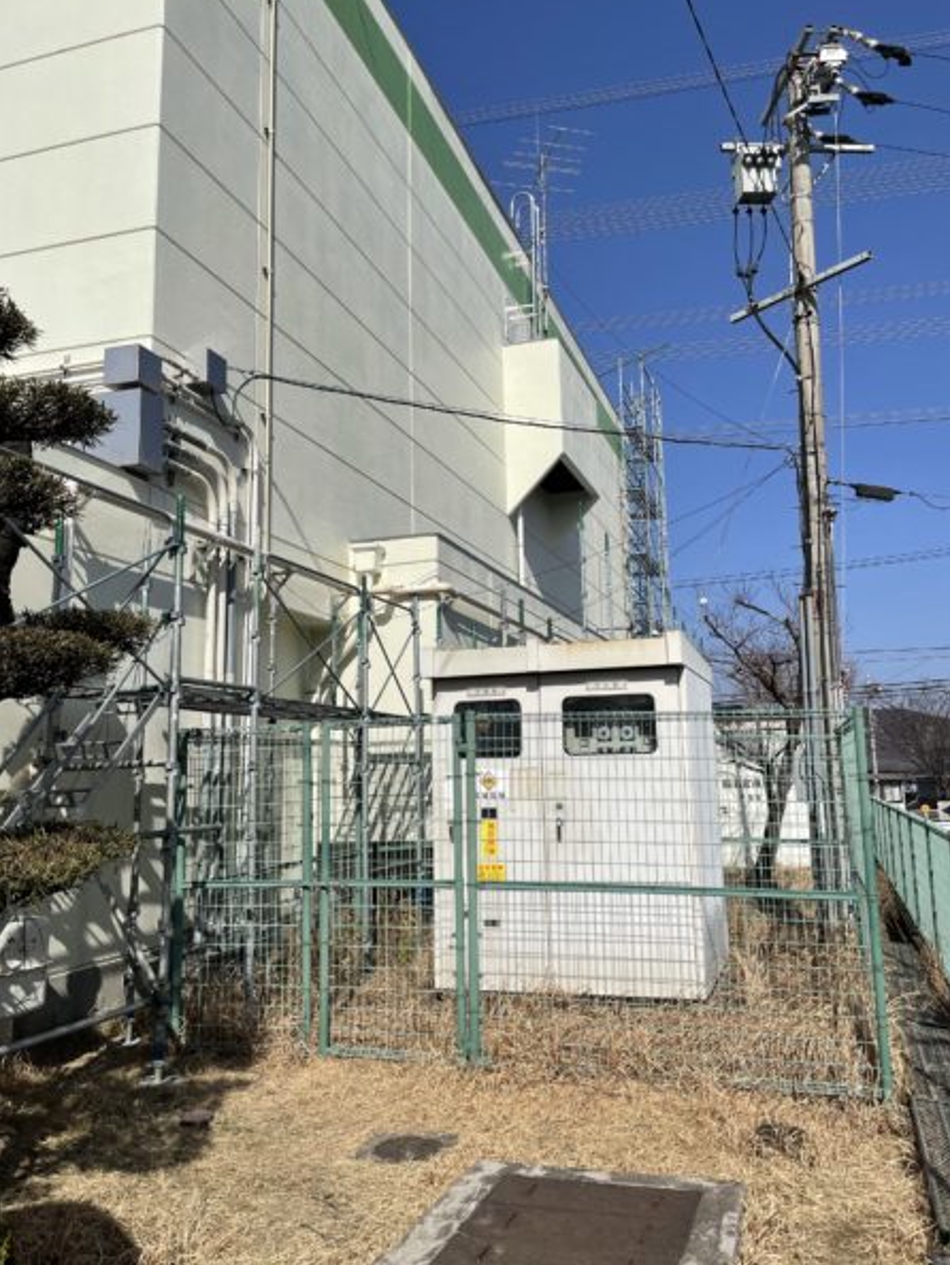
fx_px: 1024
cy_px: 588
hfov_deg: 49.8
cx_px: 475
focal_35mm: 28
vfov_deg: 63.4
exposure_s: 1/7813
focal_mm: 4.2
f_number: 1.6
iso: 32
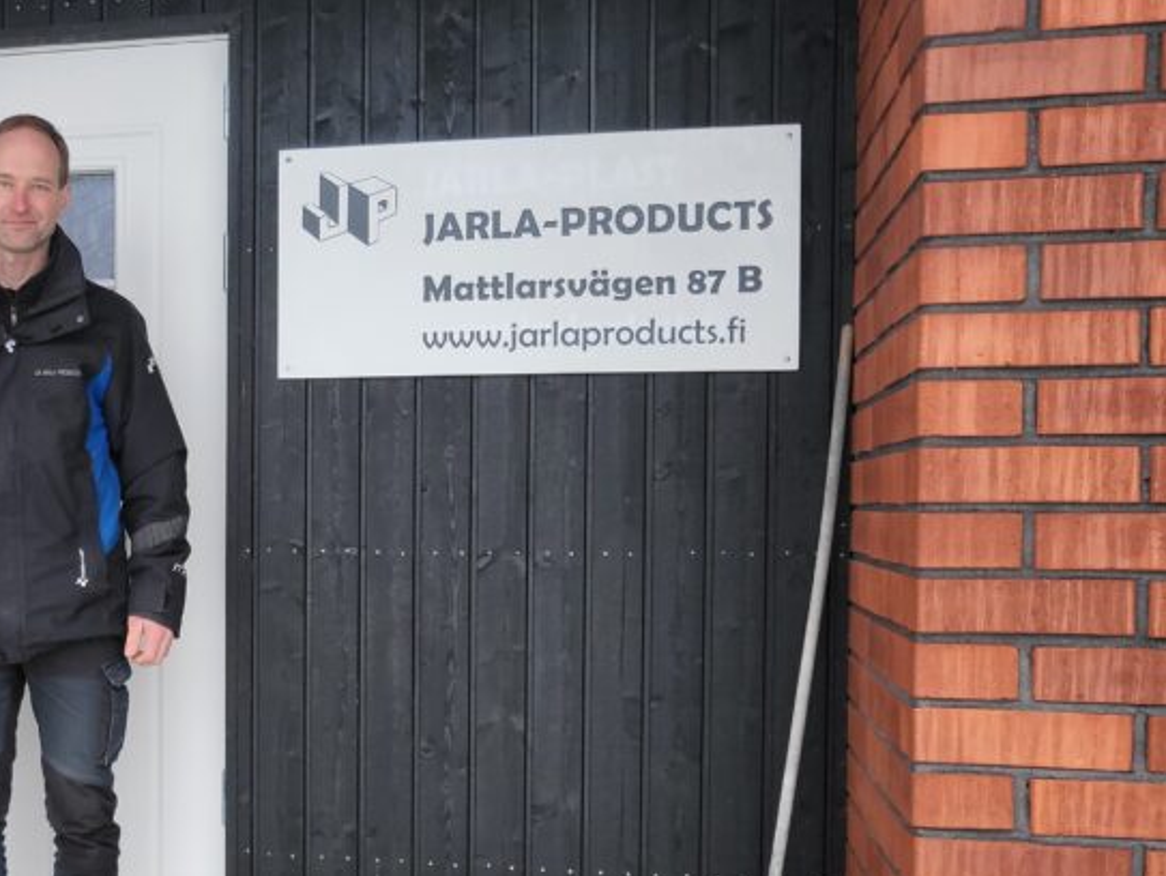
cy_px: 545
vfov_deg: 29.6
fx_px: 1652
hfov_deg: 37.4
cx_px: 221
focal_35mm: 49
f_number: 1.8
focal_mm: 4.25
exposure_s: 1/100
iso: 64
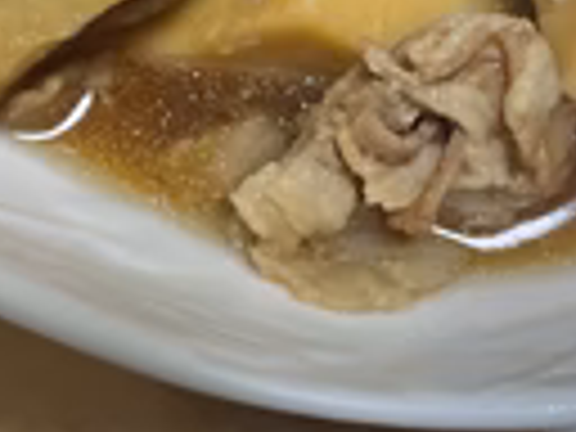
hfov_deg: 24.1
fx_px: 1348
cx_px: 360
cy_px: 86
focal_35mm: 81
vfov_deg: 18.0
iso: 100
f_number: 1.6
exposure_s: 1/100
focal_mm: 4.2
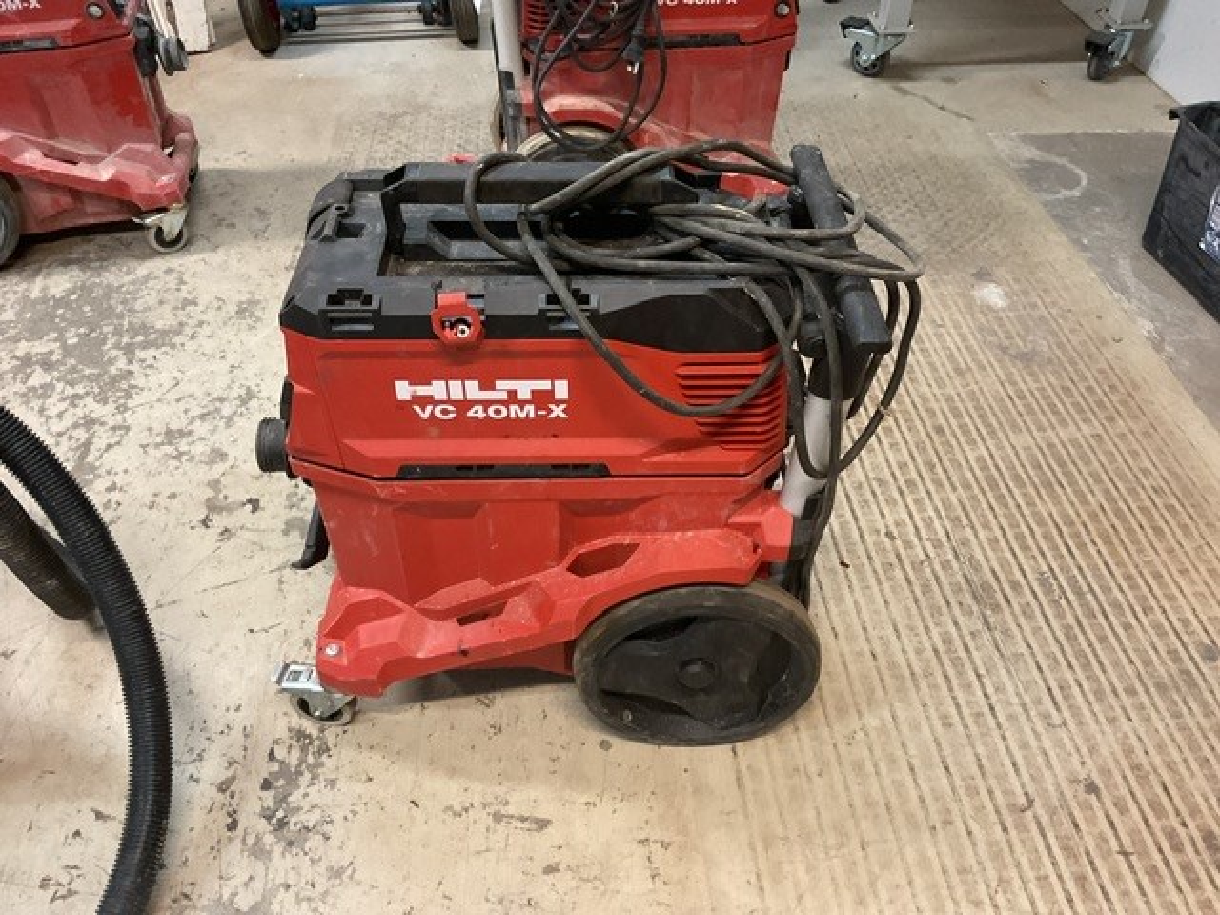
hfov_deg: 61.7
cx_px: 610
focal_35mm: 29
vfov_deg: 48.2
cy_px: 458
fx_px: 1022
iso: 250
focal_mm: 3
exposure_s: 1/50
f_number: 1.8
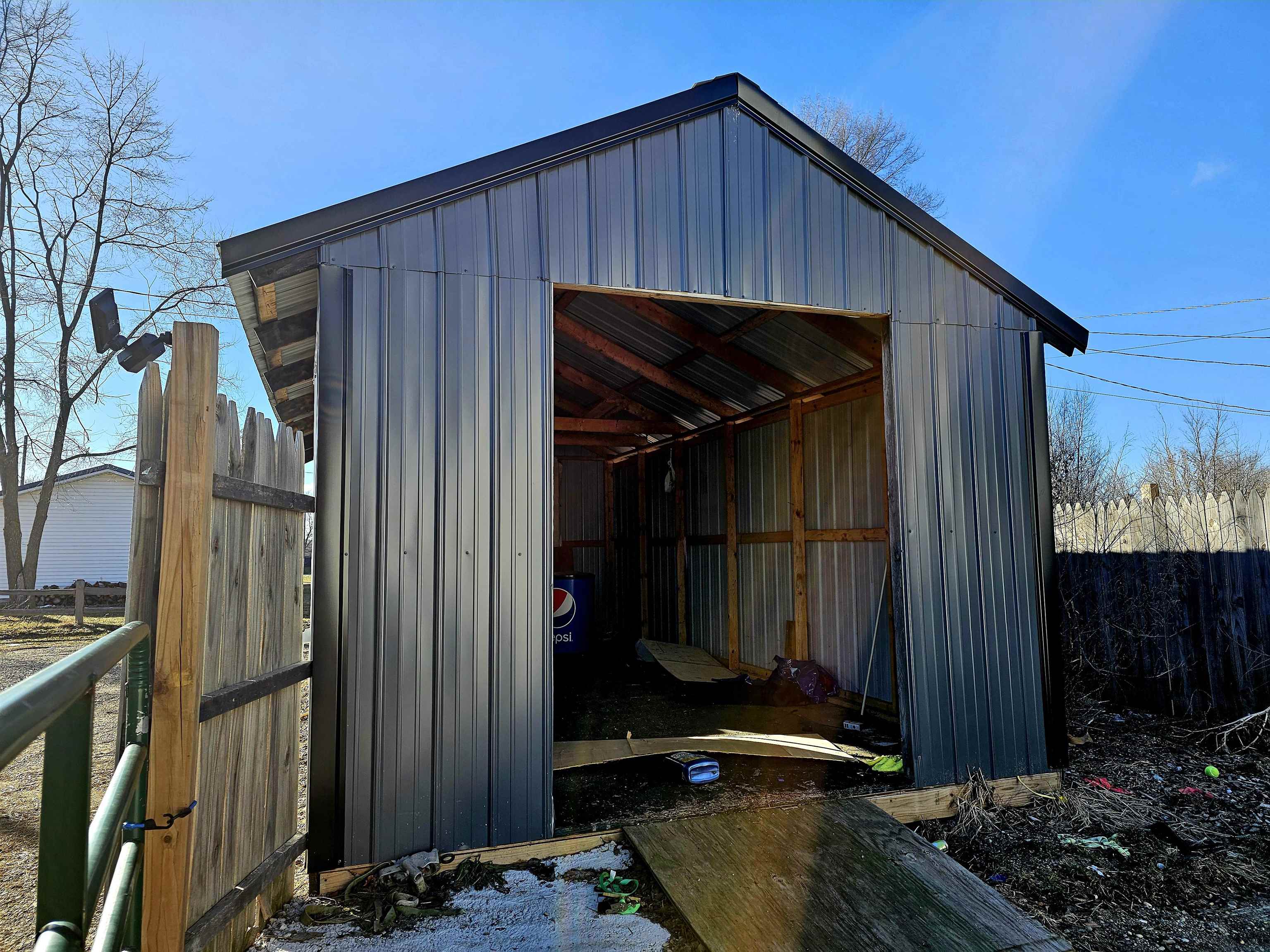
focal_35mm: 23
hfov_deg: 73.9
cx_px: 635
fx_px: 844
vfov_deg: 58.9
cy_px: 476
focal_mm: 6.3
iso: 10
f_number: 1.7
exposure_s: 1/370
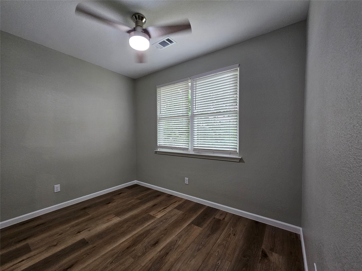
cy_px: 136
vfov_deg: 89.9
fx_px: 136
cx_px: 181
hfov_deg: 106.2
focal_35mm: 13
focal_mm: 2.2
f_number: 2.2
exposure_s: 1/60
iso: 160
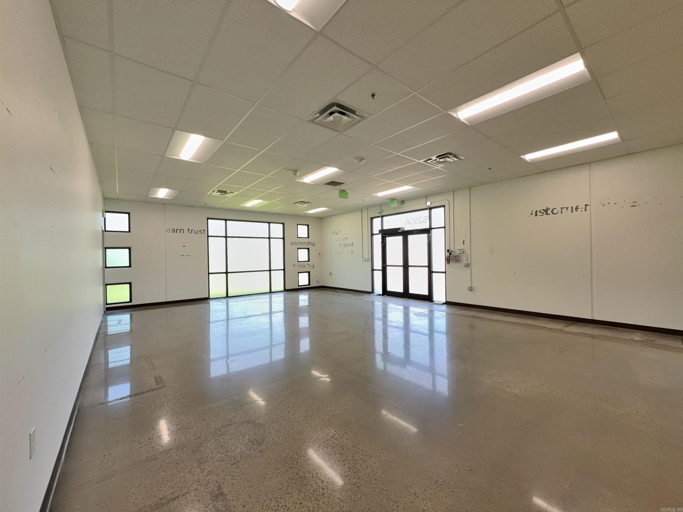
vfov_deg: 85.7
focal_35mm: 14
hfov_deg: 102.1
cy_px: 256
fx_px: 276
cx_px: 342
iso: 64
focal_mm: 2.22
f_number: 2.2
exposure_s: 1/121
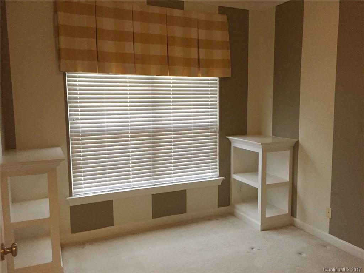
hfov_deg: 61.7
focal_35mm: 29
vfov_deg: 48.2
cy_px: 136
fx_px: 305
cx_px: 182
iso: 160
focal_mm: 4.15
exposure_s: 1/30
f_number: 2.2
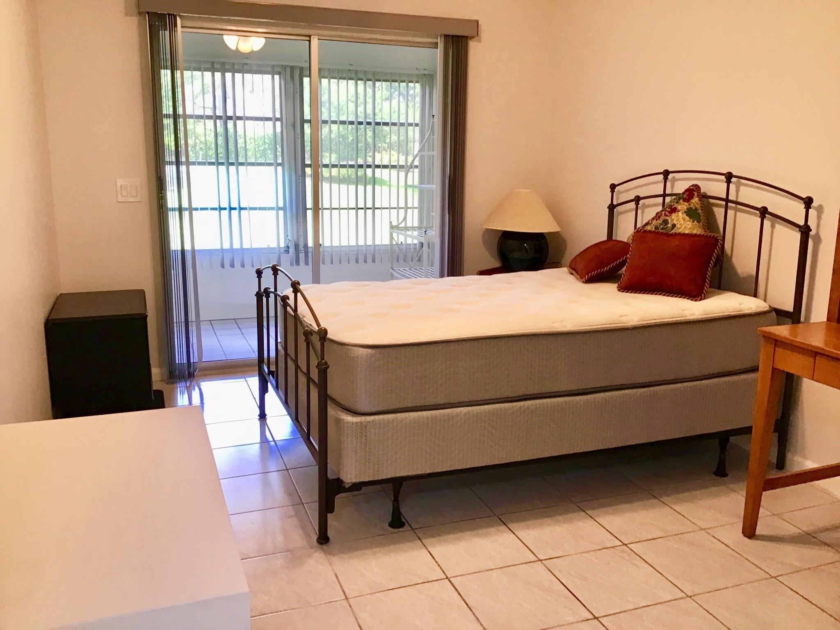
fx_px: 752
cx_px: 420
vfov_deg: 45.4
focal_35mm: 31
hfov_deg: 58.4
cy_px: 315
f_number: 2.4
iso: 50
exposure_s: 1/30
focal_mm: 3.3
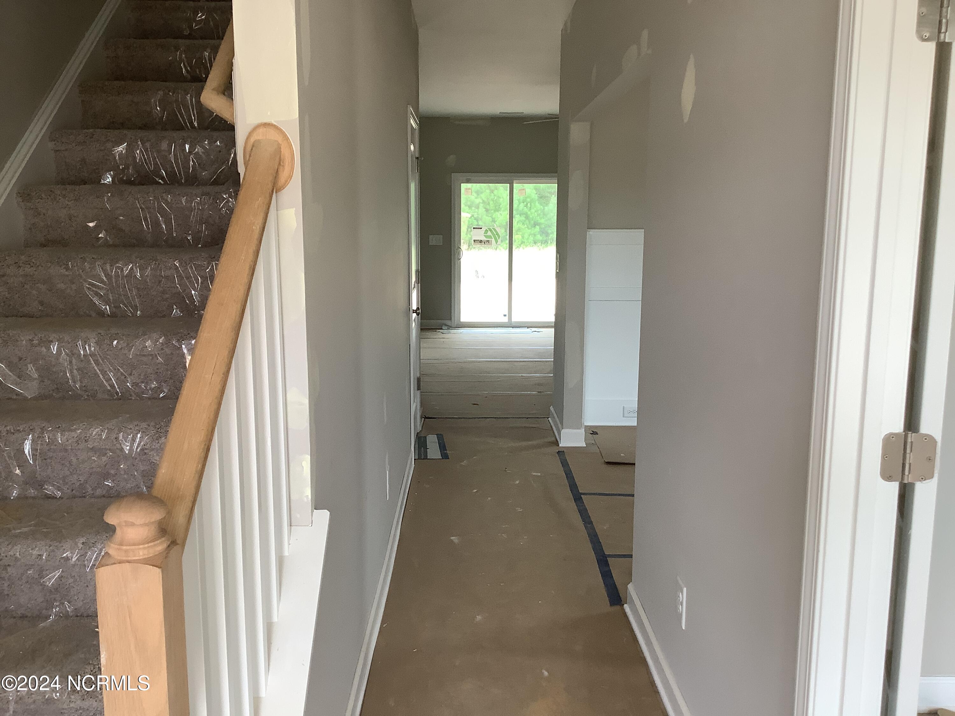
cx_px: 478
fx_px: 855
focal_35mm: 31
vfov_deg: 45.4
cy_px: 358
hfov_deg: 58.4
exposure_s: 1/120
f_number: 2.4
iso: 80
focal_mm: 3.3
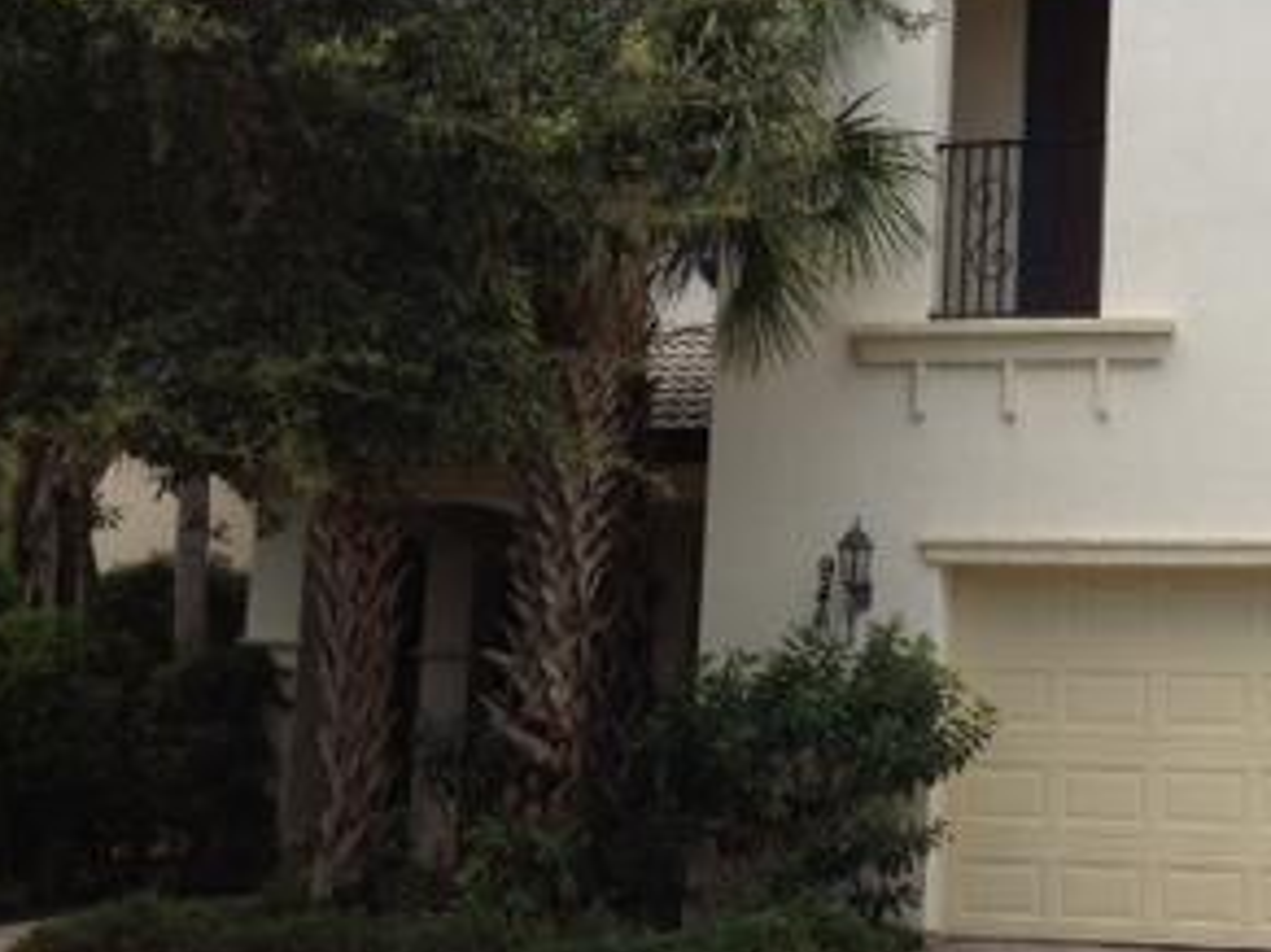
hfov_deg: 24.4
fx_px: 2826
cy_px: 358
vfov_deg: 19.1
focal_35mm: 77
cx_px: 1205
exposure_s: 1/295
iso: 50
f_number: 2.4
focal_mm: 4.28
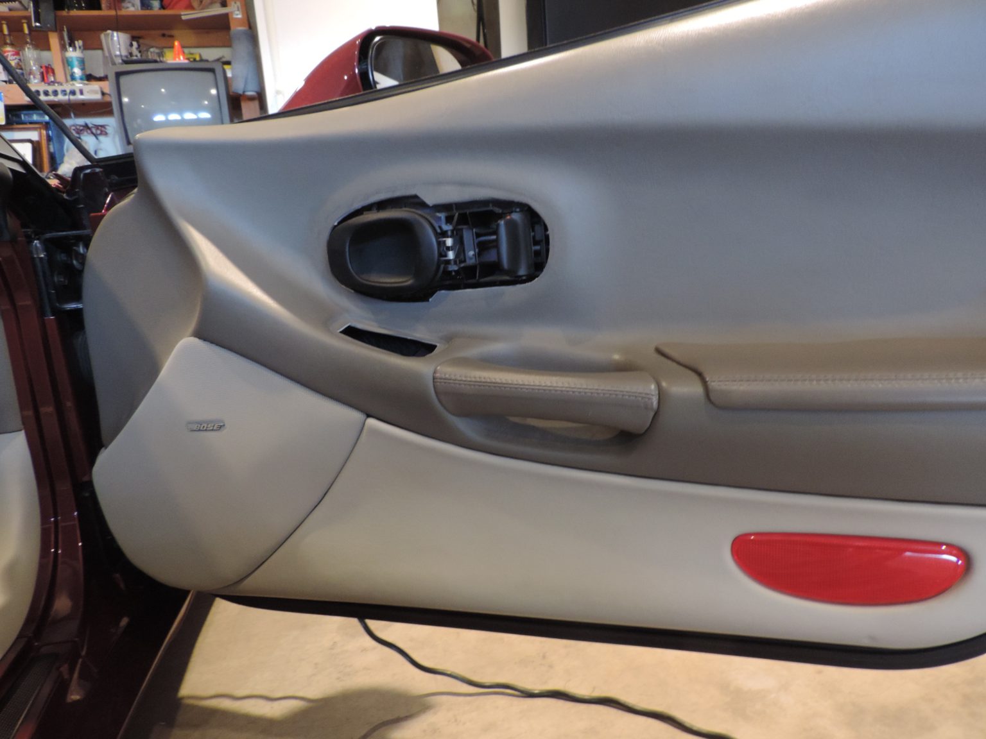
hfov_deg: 71.6
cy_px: 370
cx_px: 493
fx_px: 684
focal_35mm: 24
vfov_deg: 56.8
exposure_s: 1/8
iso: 400
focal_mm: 4.3
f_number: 3
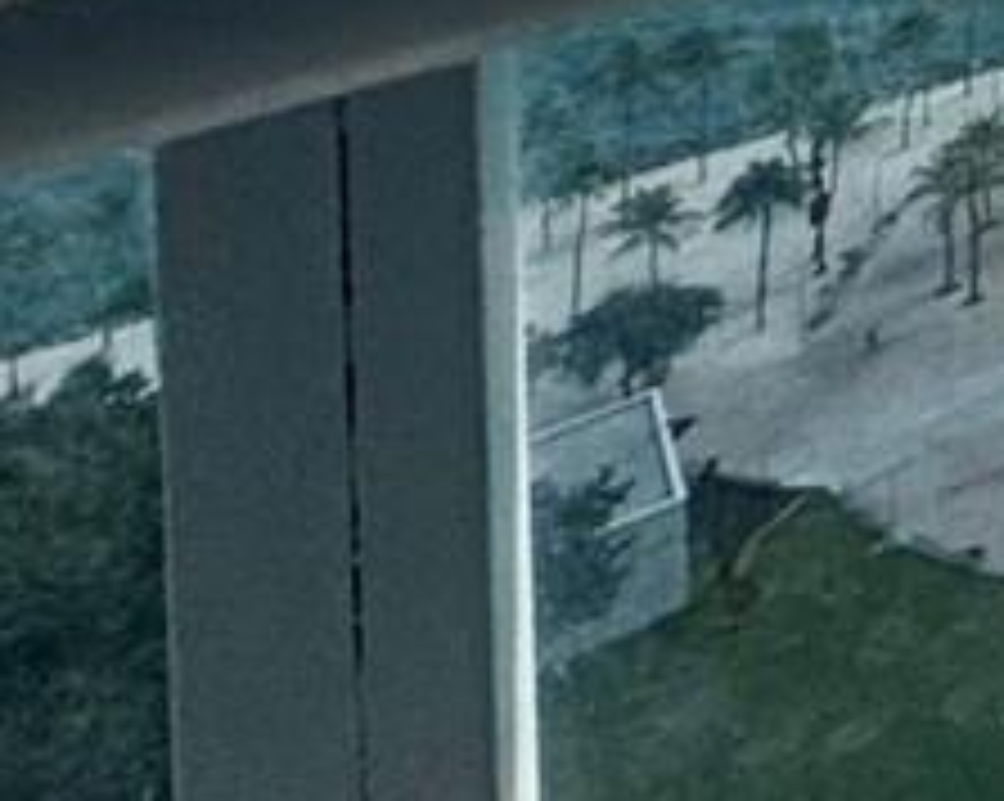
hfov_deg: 9.8
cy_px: -1566
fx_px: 2909
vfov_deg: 10.8
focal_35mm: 98
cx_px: 3440
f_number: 2.2
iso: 50
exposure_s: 1/4132
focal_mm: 2.22
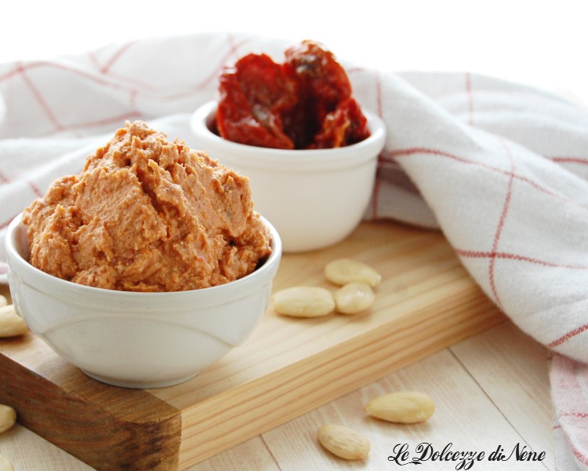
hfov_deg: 21.2
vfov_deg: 17.1
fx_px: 1566
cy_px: 229
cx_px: 197
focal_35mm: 90
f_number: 5.6
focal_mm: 48
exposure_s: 1/60
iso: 720
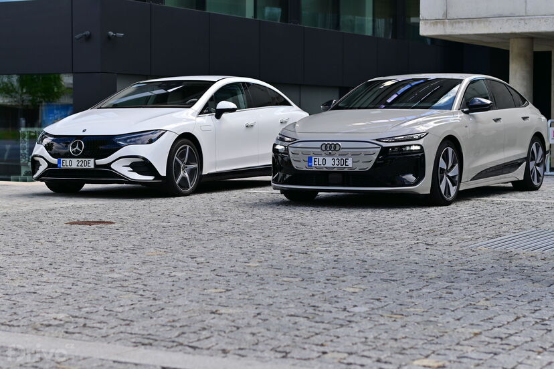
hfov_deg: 27.0
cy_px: 184
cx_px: 277
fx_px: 1154
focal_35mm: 75
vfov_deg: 18.2
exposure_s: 1/1250
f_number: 3.2
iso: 100
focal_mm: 50
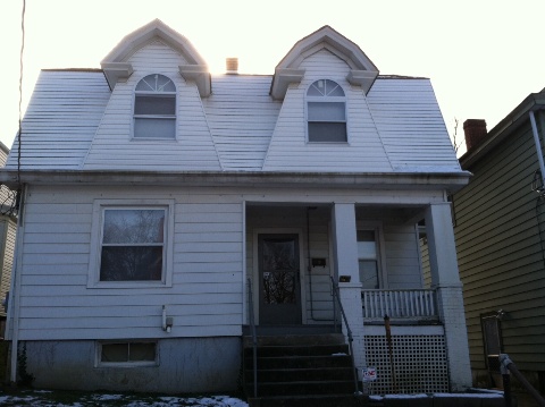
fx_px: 550
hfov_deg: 52.7
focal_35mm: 35
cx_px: 272
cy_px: 204
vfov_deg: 40.6
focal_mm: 3.85
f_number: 2.8
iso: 80
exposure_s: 1/441
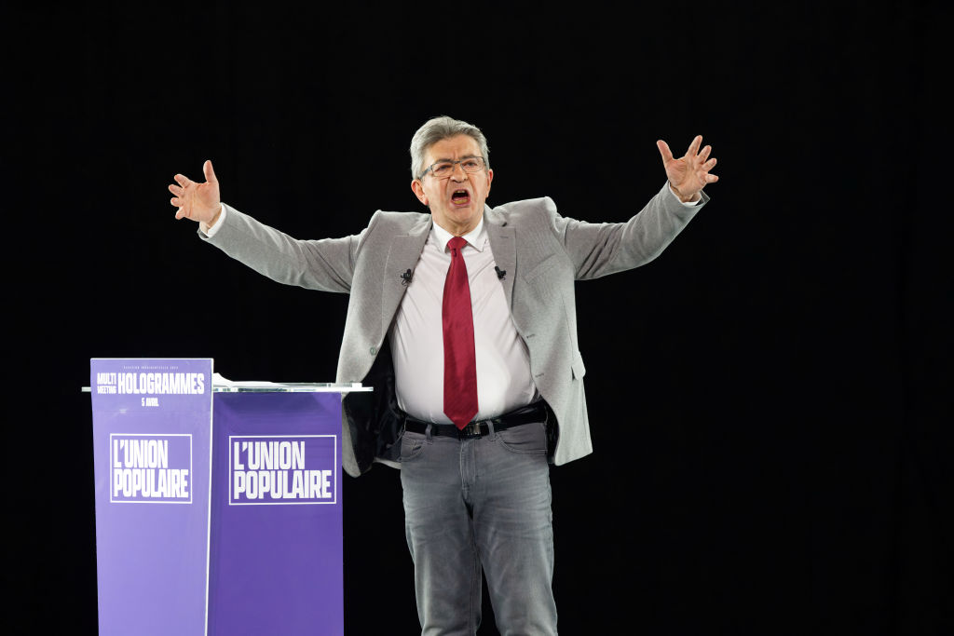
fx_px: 13251
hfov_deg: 4.1
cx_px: 477
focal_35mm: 500
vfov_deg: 2.8
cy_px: 318
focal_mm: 500
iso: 5000
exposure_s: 1/500
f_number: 4
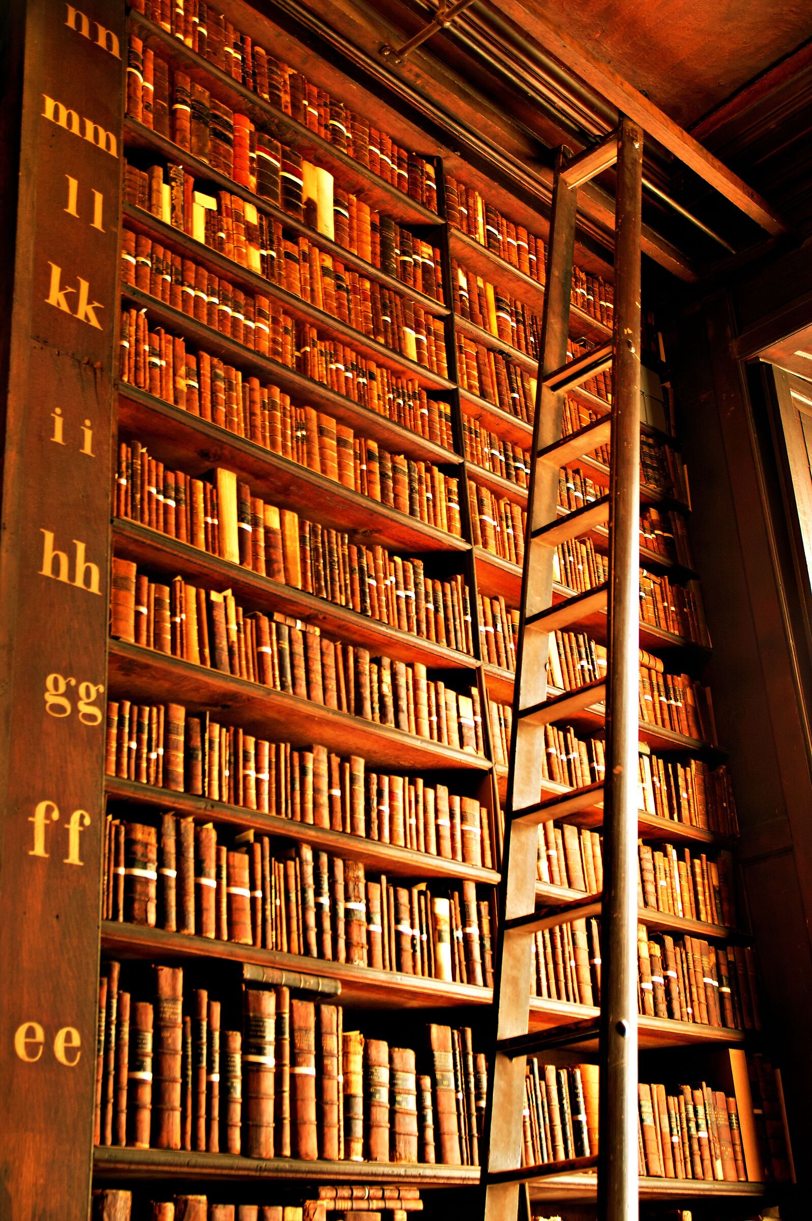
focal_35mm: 46
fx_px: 1576
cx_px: 406
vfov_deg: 42.4
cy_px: 610
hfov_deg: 28.9
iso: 200
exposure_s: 1/15
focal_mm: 31
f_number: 3.3
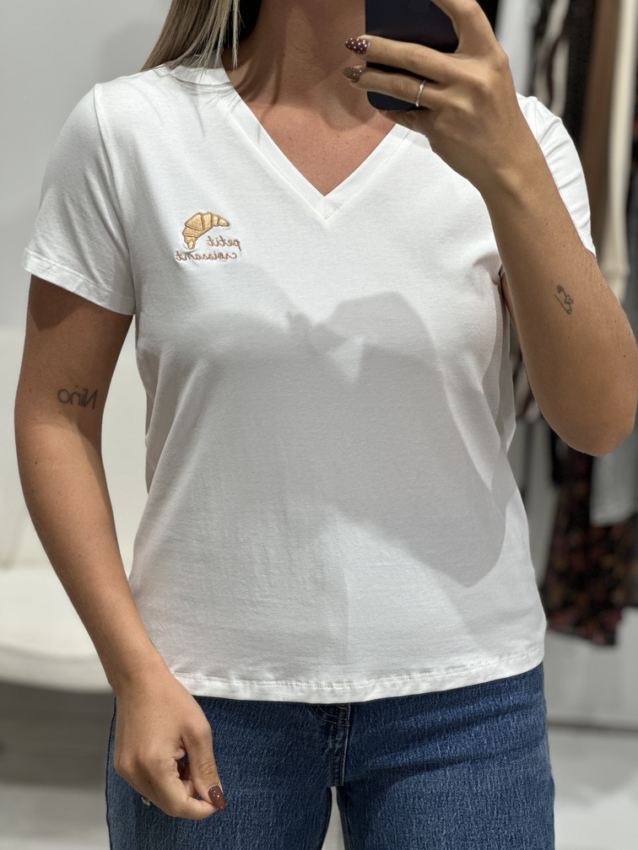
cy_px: 425
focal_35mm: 77
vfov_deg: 25.3
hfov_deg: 19.1
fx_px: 1892
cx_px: 319
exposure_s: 1/100
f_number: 2.8
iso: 50
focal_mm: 9
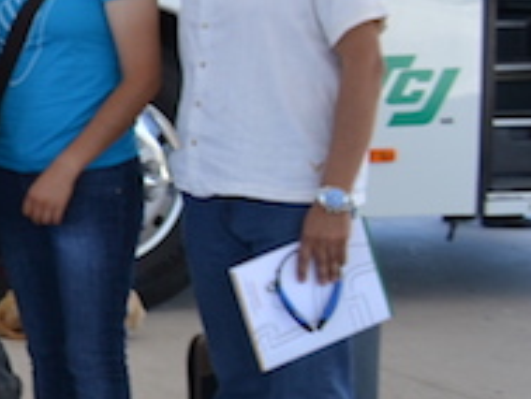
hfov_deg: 10.6
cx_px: -936
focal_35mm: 144
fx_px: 2210
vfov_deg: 10.3
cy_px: 126
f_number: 5.6
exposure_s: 1/125
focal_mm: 18
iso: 125
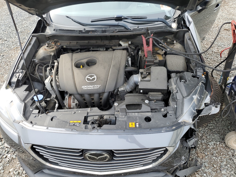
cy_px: 88
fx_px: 177
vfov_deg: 53.1
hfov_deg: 67.3
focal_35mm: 26
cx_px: 118
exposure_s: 1/455
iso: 50
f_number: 1.5
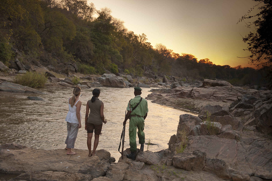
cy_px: 90
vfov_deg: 32.6
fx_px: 310
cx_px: 137
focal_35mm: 41
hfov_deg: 47.4
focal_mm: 40
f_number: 4
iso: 400
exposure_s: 1/250
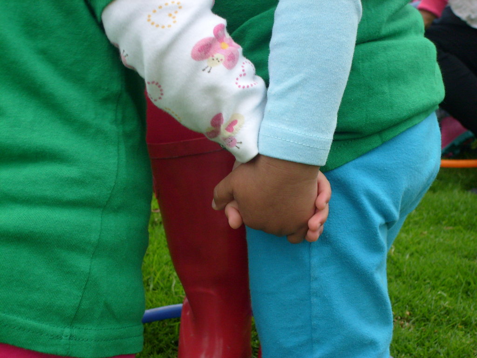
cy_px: 179
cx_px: 238
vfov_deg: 24.0
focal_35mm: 61
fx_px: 841
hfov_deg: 31.7
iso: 80
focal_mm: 10.3
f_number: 3.6
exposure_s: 1/60
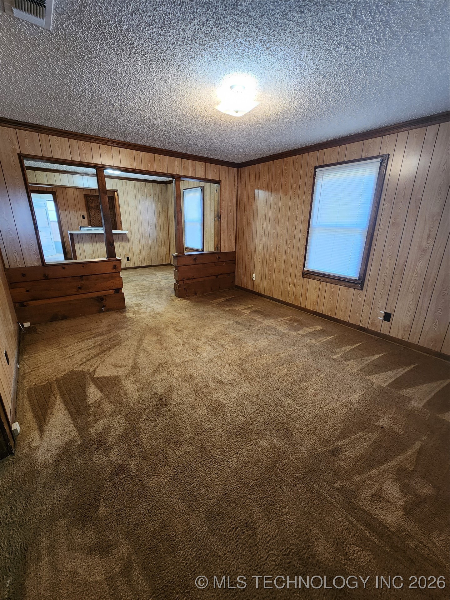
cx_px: 225
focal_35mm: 13
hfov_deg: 89.9
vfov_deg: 106.2
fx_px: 225
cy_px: 300
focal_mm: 2.2
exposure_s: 1/40
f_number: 2.2
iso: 320
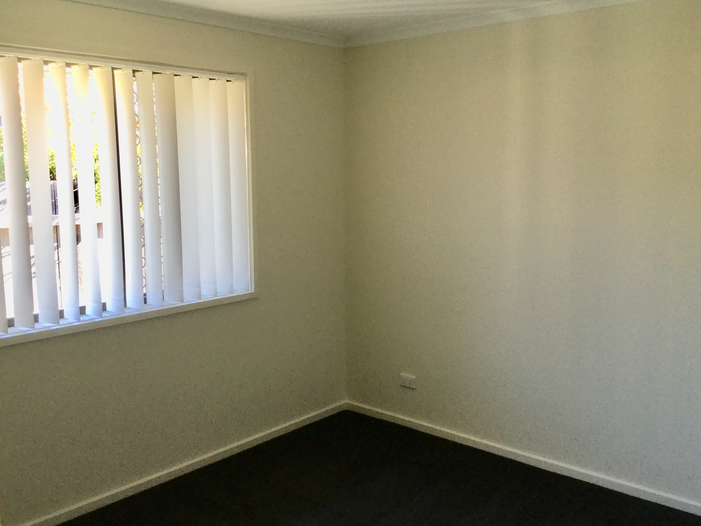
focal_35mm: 34
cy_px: 246
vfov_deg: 41.8
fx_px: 689
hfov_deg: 53.9
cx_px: 332
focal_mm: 3.3
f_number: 2.4
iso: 40
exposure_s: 1/33
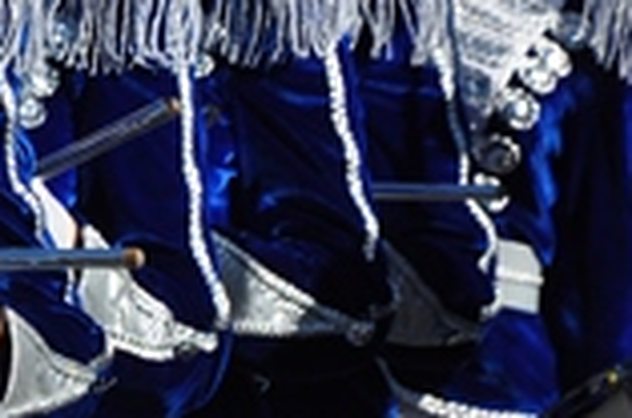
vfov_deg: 2.3
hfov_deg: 3.4
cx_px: -447
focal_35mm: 603
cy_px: -42
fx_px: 10563
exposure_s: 1/1250
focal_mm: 105
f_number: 8
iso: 400
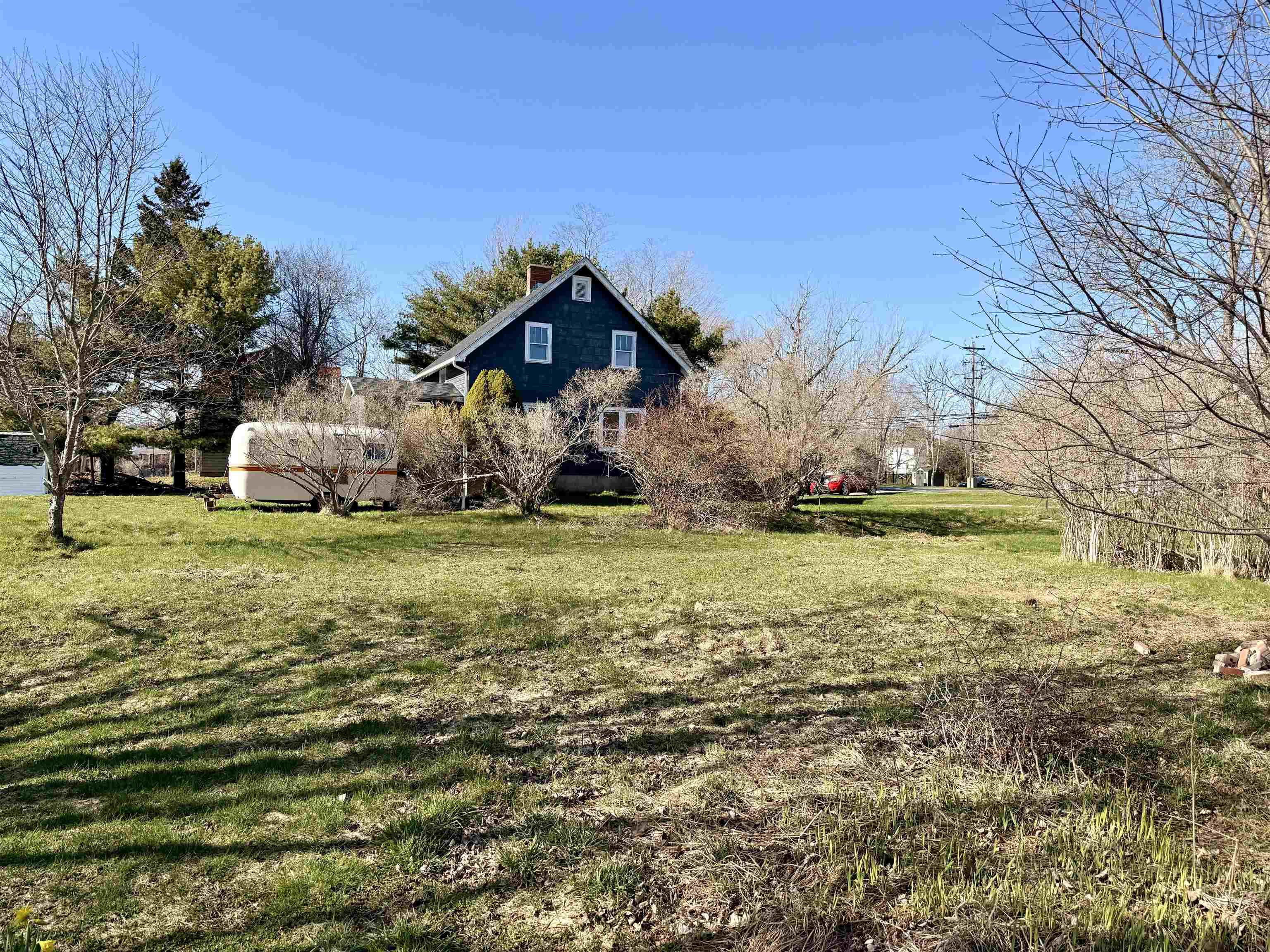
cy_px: 476
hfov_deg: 71.6
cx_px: 635
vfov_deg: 56.8
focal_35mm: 24
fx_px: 881
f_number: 1.78
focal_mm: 6.76
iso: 80
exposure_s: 1/3021
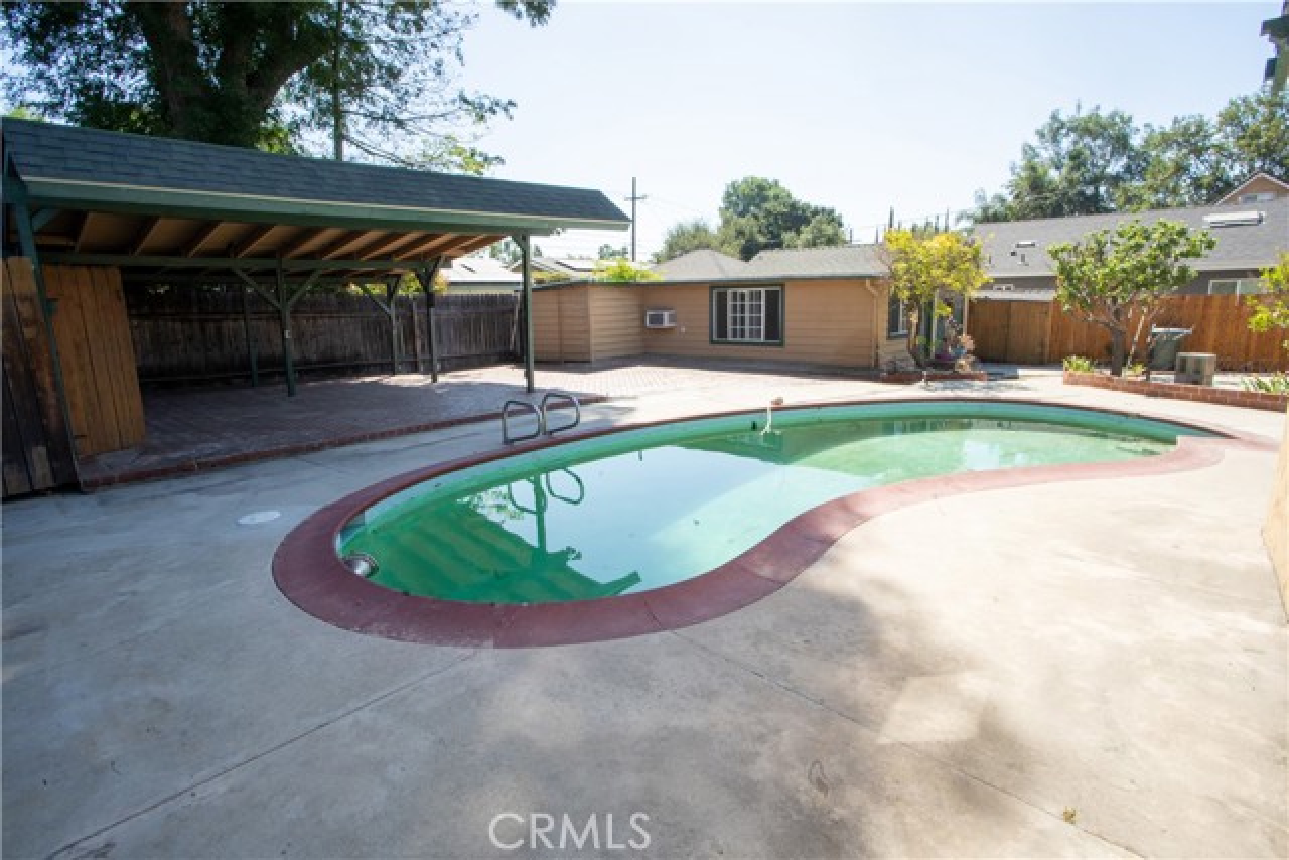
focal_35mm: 19
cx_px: 644
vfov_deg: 64.6
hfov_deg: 86.9
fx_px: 680
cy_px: 430
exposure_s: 1/25
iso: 100
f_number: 22
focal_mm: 19
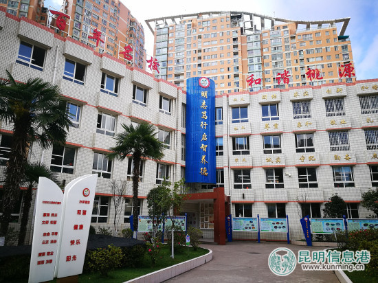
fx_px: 295
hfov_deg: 65.3
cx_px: 189
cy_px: 142
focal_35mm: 27
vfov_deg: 51.3
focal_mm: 4.5
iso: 50
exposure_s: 1/181
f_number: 2.2
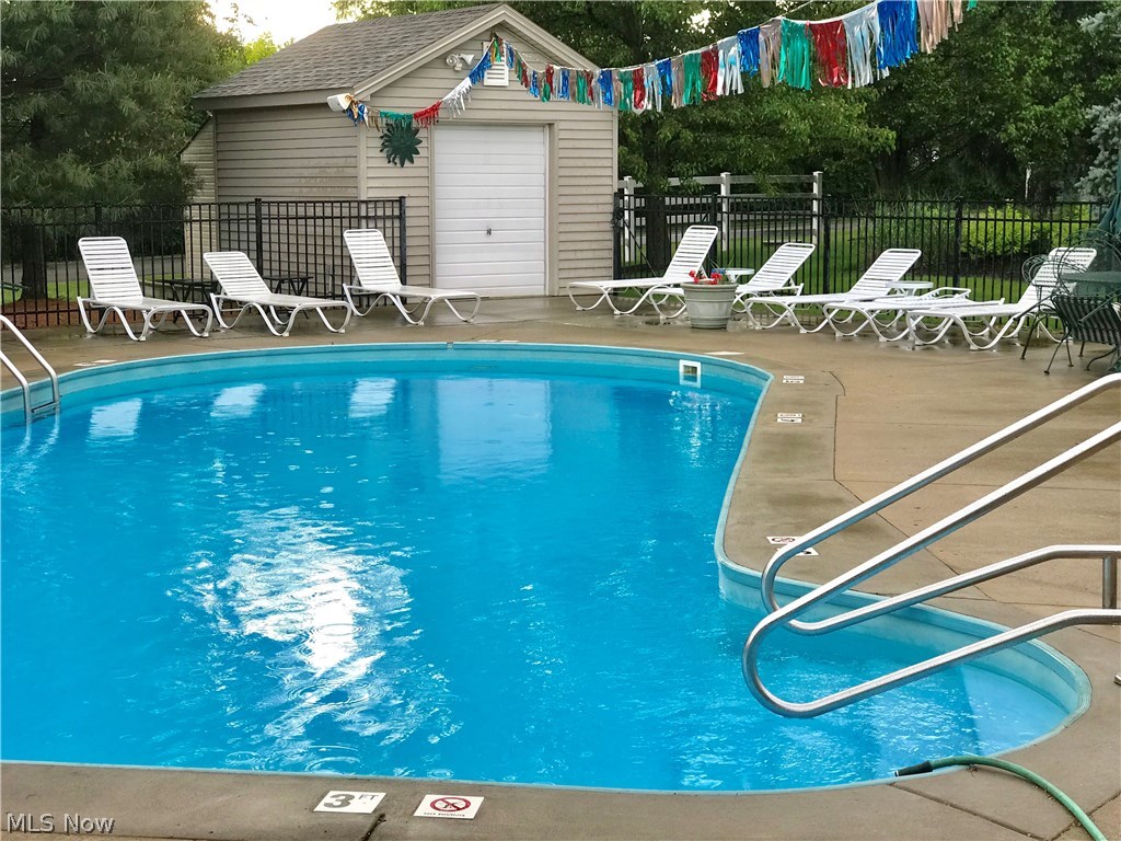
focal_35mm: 57
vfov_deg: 25.7
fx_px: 1846
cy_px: 420
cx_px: 560
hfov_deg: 33.8
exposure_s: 1/120
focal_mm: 6.6
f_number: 2.8
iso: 20
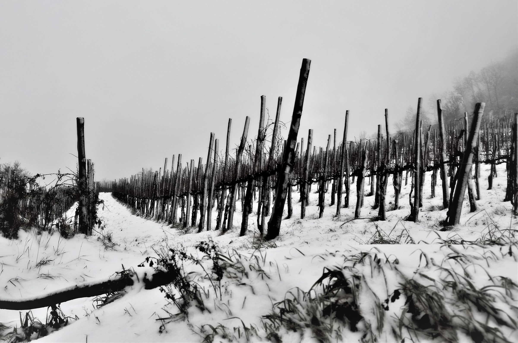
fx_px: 689
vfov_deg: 27.9
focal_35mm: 48
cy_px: 172
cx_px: 259
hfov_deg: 41.2
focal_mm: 32
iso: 250
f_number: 10
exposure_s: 1/200
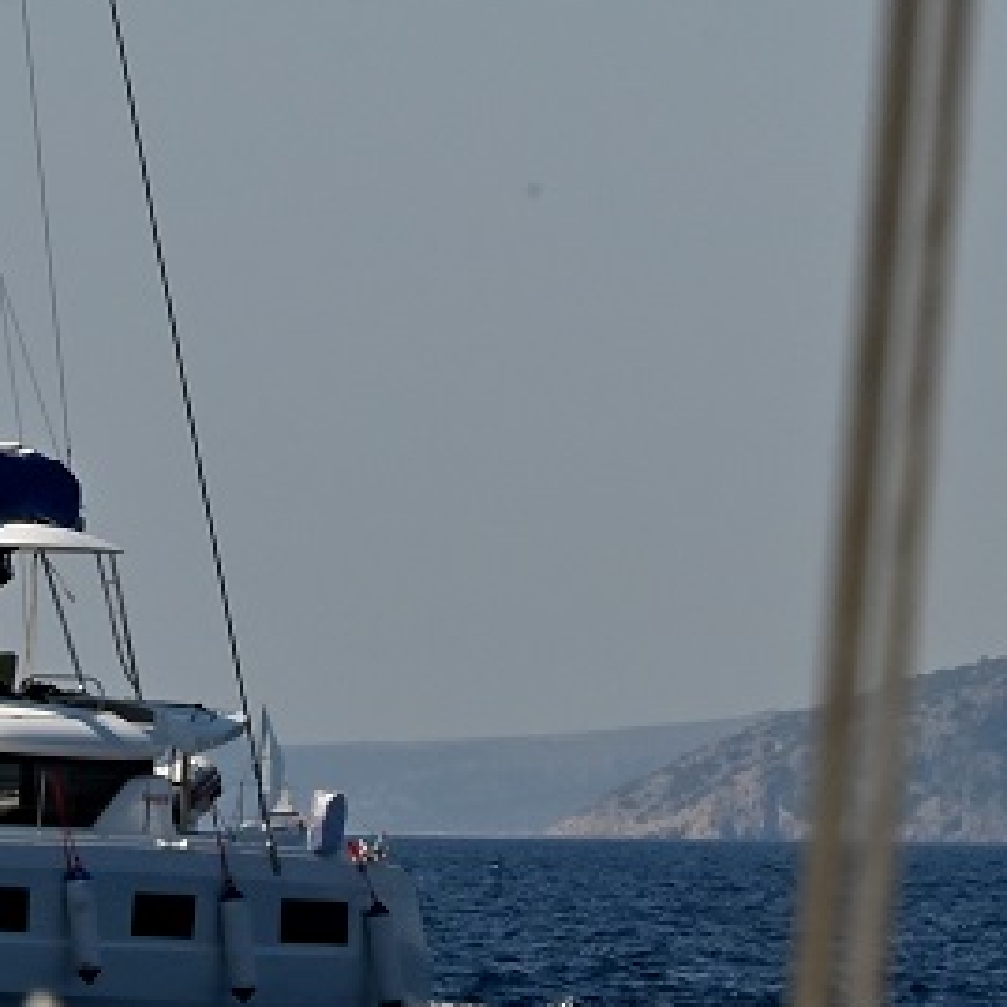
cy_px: -305
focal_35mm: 805
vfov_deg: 2.2
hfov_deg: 2.2
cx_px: 221
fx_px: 26494
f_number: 29
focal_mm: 170
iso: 280
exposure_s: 1/200
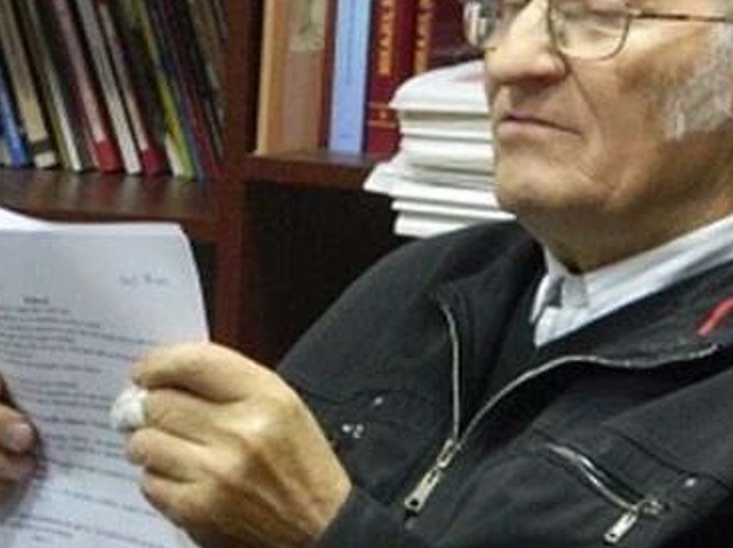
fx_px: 7131
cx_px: 445
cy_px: 144
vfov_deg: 4.4
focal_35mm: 337
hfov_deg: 5.9
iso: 800
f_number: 5.1
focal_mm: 31.8
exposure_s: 1/8
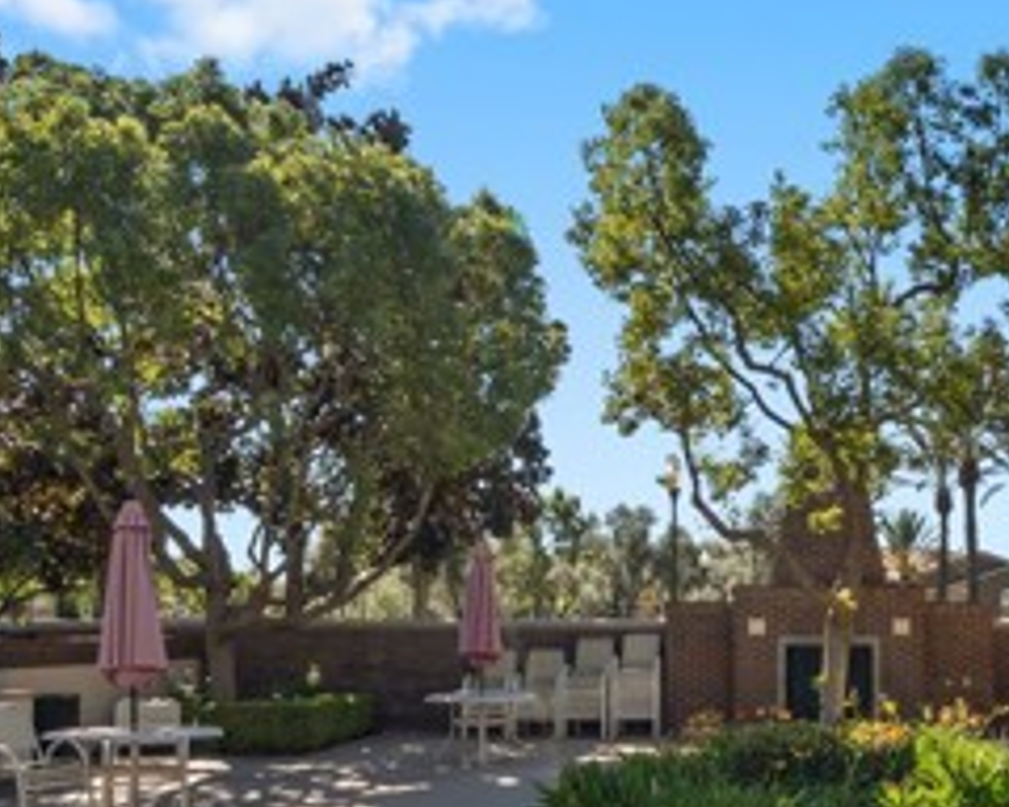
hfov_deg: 43.9
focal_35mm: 40
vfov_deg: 36.4
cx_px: 790
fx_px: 1195
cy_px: 616
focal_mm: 16
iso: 40
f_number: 22
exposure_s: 1/25
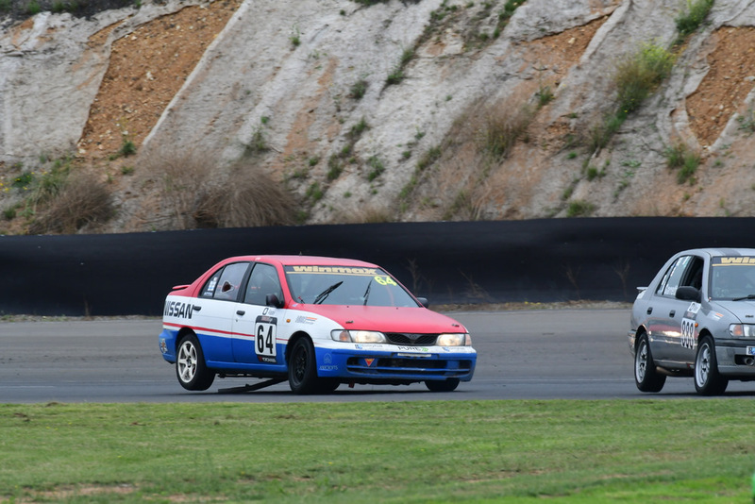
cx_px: 378
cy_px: 252
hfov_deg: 2.7
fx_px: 15734
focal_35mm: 750
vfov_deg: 1.8
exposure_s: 1/640
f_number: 11
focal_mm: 500
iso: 640
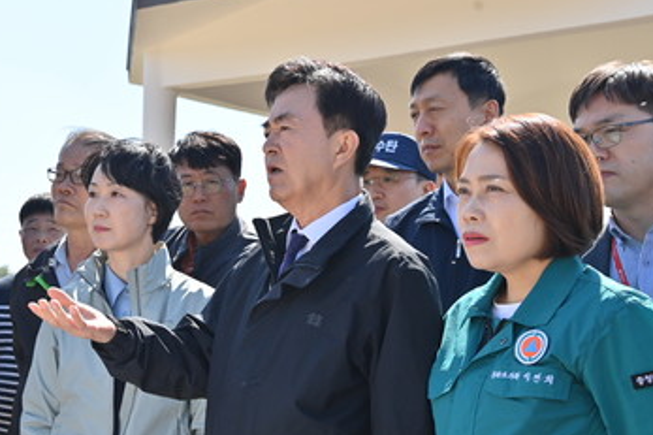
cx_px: 175
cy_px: 218
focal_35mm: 83
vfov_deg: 16.4
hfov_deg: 24.3
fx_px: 1505
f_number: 7.1
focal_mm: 48
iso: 100
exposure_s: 1/250
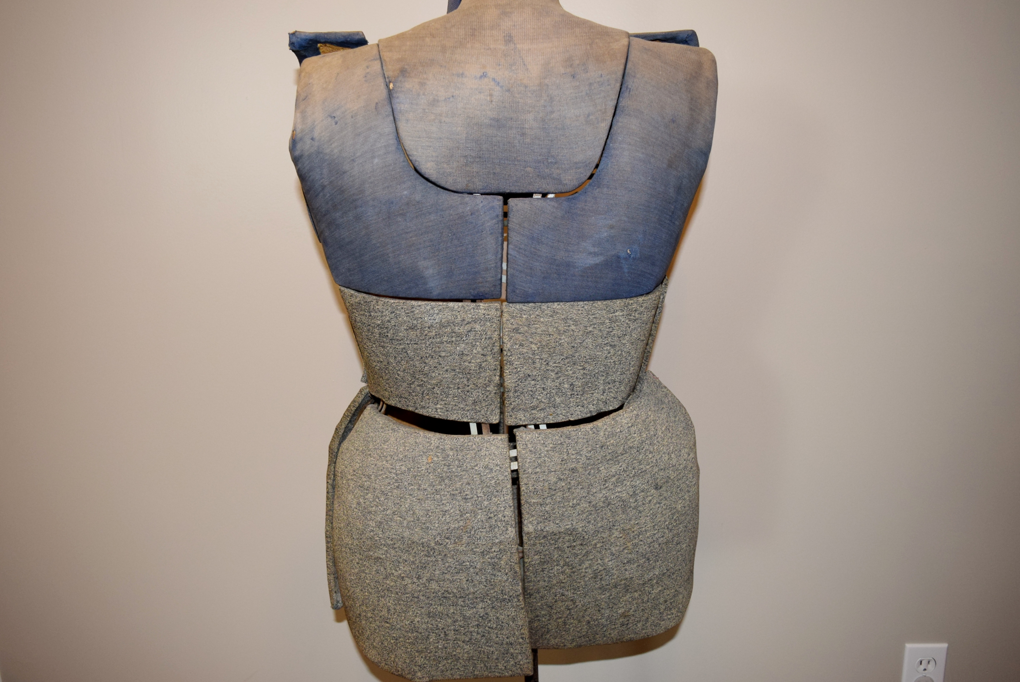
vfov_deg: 48.0
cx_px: 510
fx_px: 766
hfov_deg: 67.3
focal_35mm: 27
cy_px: 341
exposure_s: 1/80
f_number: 4.5
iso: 800
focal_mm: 18
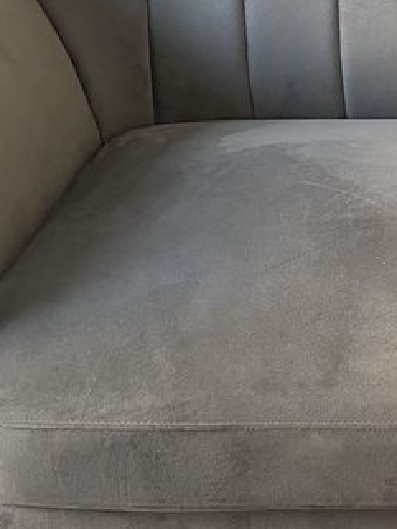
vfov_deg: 22.9
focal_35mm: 81
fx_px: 1238
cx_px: 471
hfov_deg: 17.4
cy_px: -25
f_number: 1.6
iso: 125
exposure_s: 1/72
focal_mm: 4.2
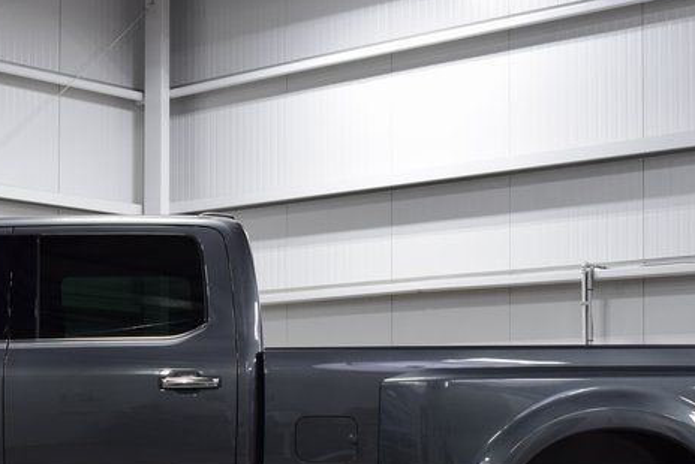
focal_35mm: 86
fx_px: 1661
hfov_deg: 23.3
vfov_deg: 15.6
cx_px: 147
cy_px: 457
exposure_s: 1/20
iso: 400
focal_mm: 26
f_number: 6.3
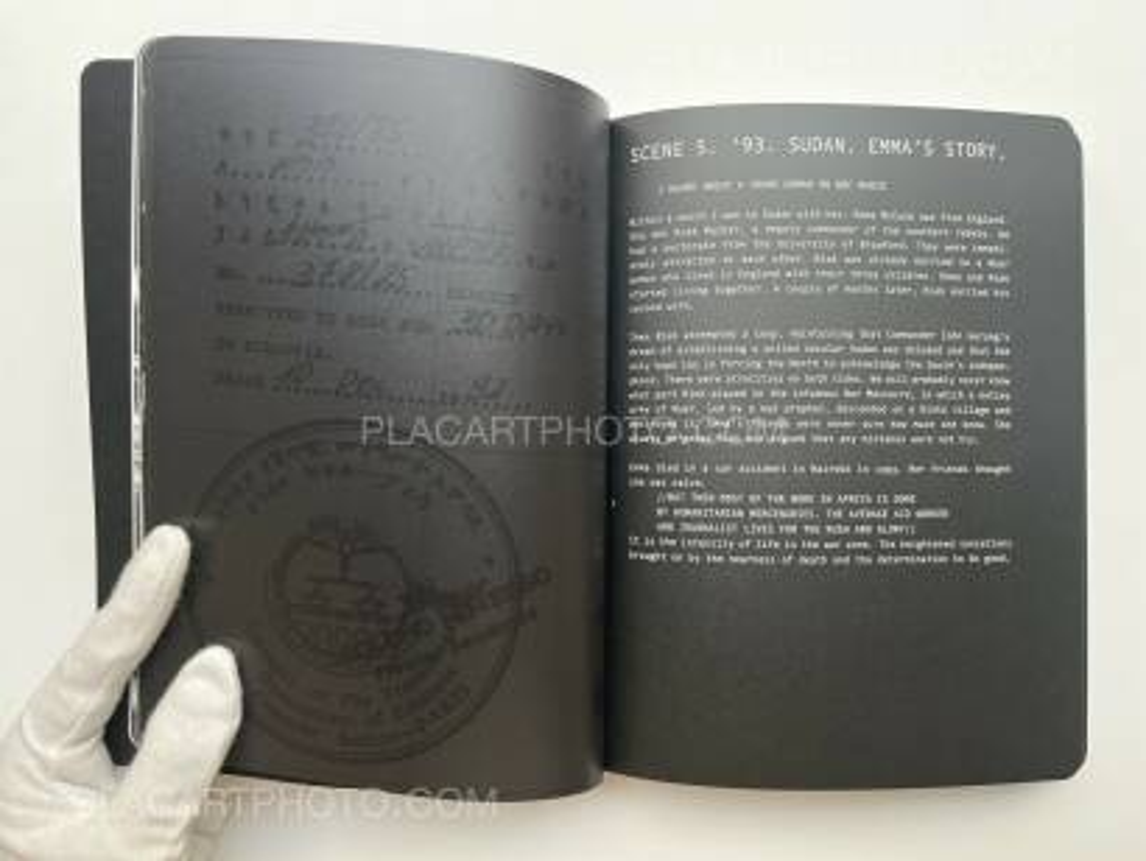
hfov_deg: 67.3
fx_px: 861
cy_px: 430
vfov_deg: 53.1
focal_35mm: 26
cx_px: 573
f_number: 1.6
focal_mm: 5.1
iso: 80
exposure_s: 1/100
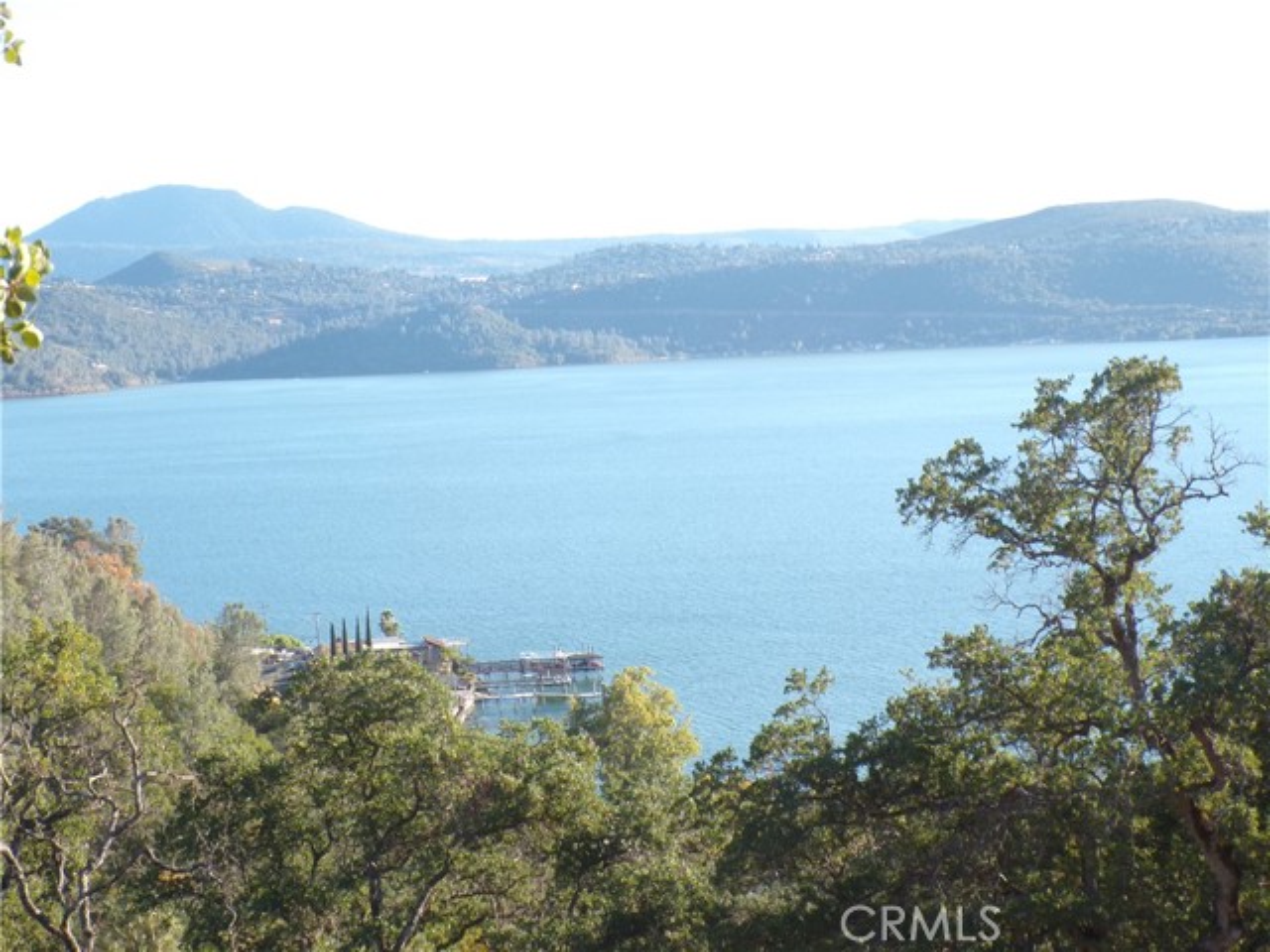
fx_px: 2385
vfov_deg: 22.6
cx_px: 635
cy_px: 476
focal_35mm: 65
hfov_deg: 29.8
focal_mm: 11.6
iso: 100
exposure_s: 1/60
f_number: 7.4
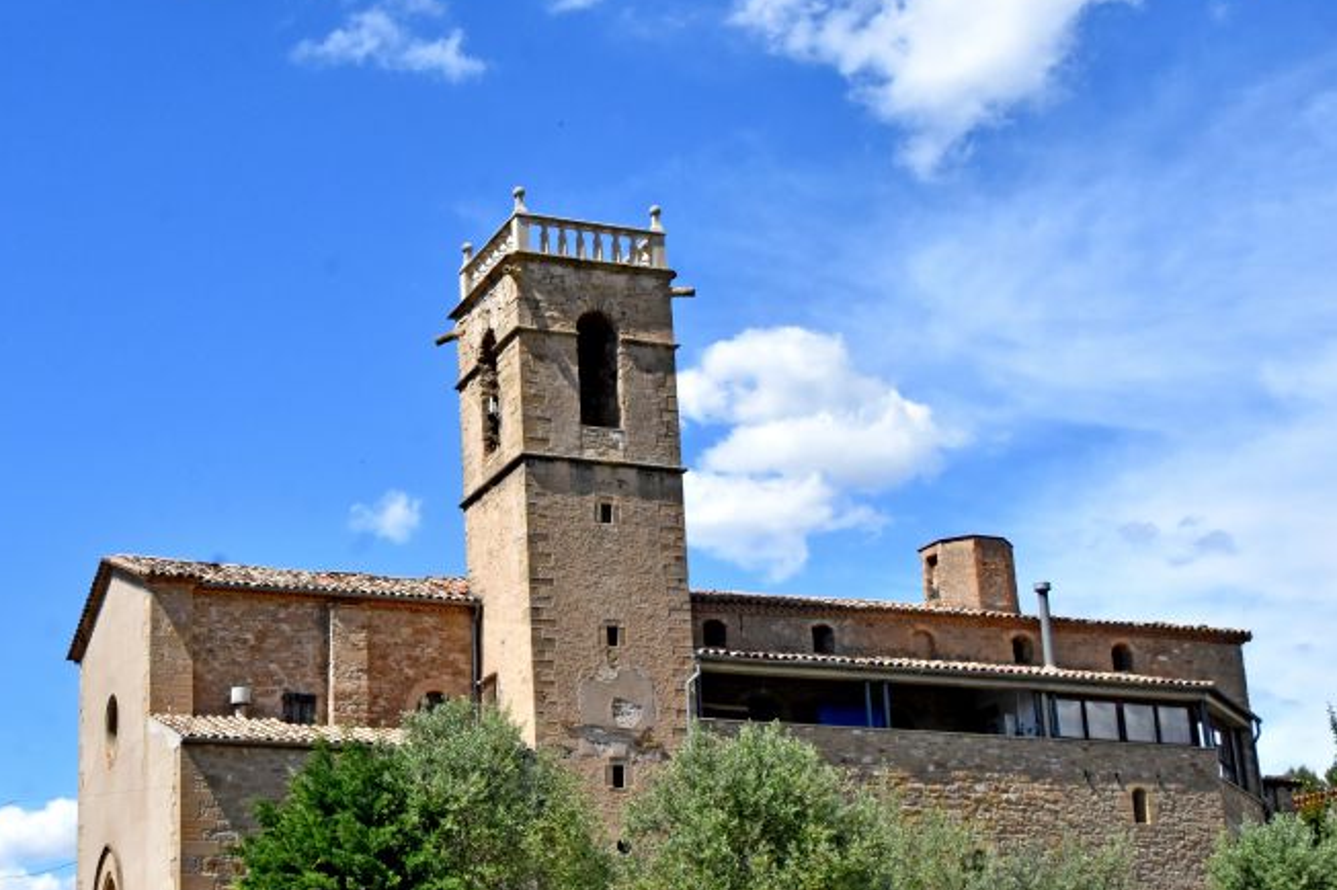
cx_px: 472
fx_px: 2450
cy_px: 441
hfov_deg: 30.4
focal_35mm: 66
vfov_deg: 20.6
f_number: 16
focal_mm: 28
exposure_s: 1/1000
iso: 1000
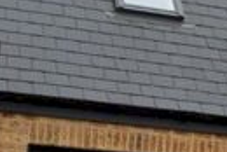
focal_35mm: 161
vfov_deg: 8.4
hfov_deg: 12.3
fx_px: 1016
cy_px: 191
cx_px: 318
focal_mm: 20
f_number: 6.3
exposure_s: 1/125
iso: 400
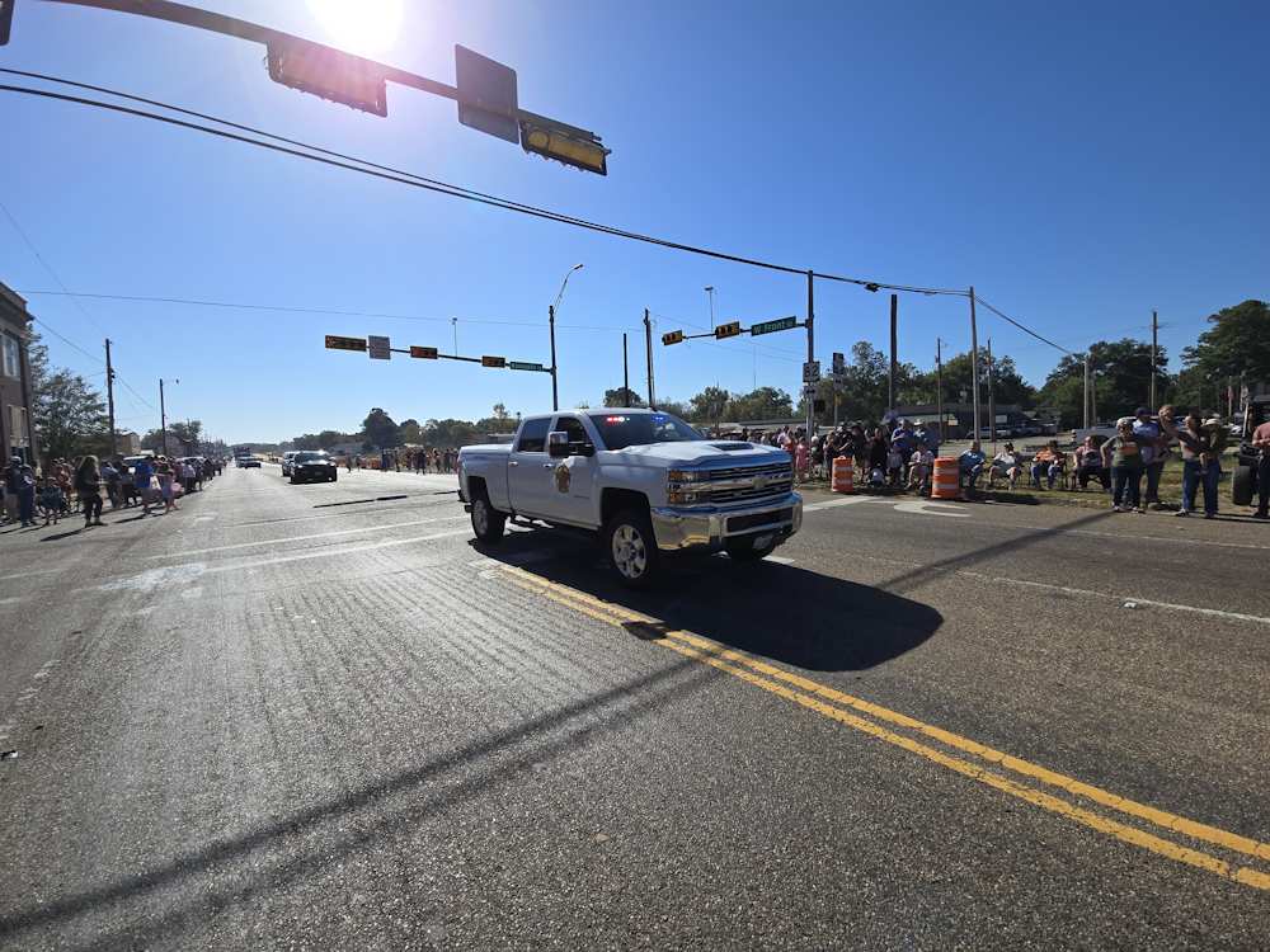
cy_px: 476
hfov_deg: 106.2
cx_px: 635
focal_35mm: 13
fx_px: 477
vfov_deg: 89.9
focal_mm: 2.2
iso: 50
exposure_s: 1/3798
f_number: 2.2
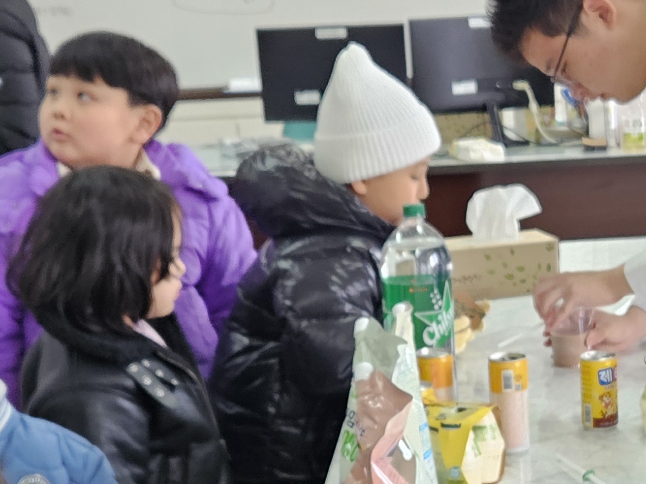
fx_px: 1661
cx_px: 481
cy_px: 417
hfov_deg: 21.8
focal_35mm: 89
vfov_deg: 16.4
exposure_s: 1/120
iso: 200
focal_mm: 5.4
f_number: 1.8
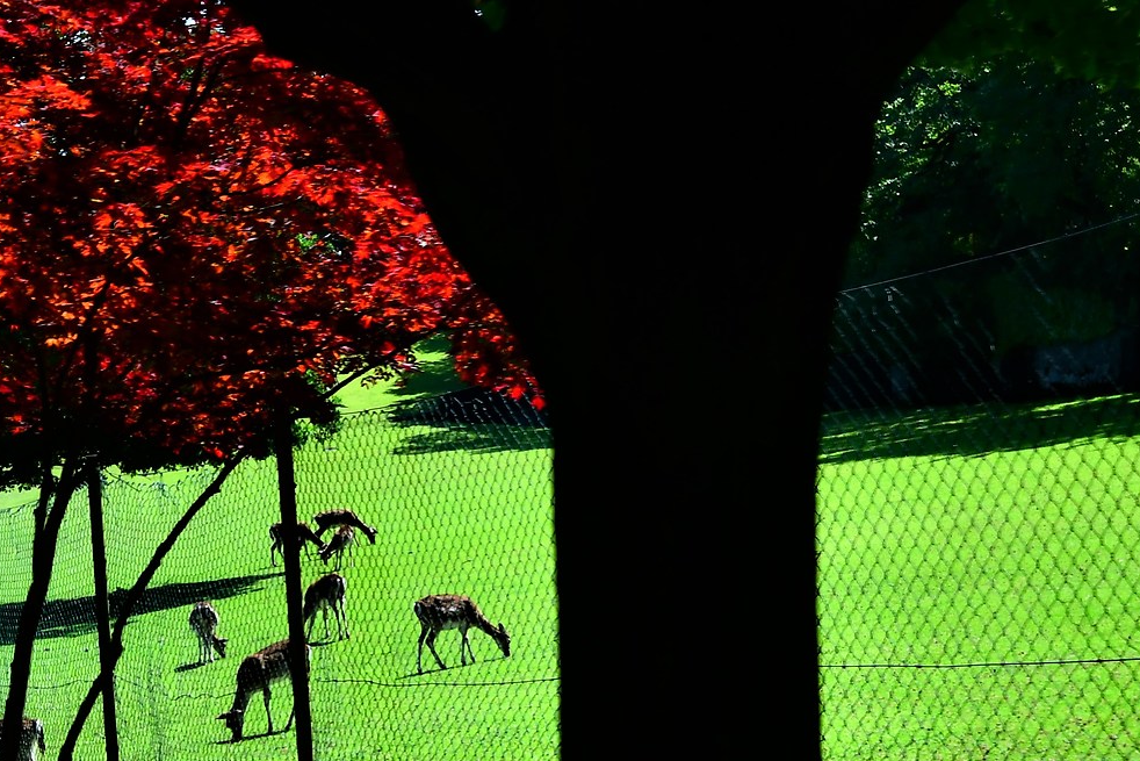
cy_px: 613
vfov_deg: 15.4
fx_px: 2787
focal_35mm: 88
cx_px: 359
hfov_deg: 23.0
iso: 400
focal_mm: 24
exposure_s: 1/250
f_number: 8
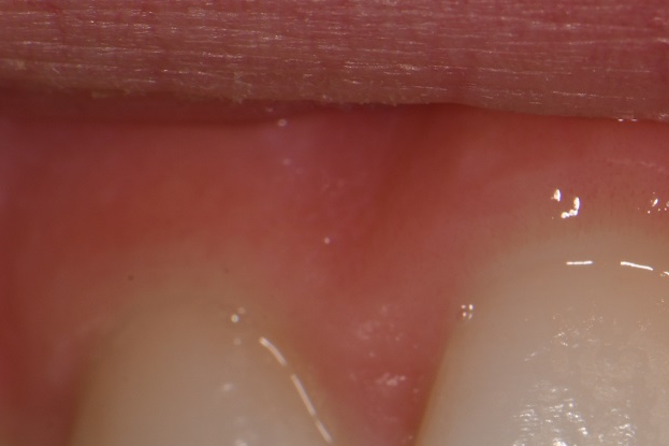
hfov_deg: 5.9
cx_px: 908
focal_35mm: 348
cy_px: 559
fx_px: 6465
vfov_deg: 3.9
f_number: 32
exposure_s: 1/160
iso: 200
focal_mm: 105
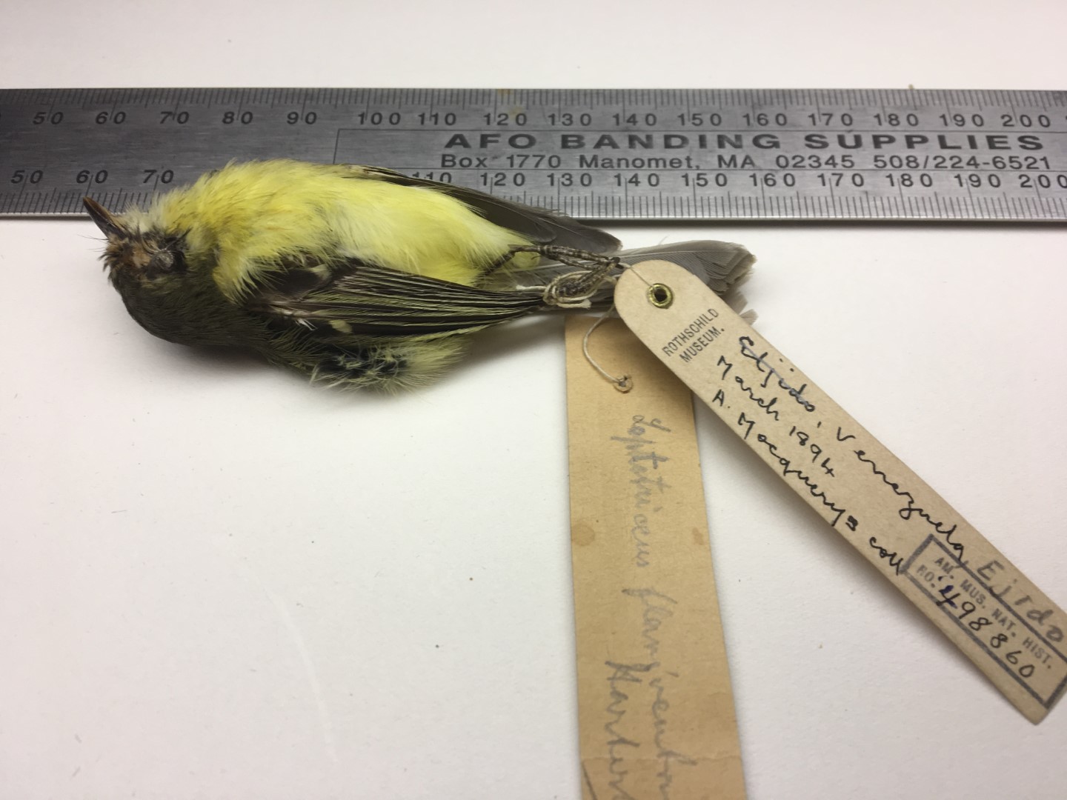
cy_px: 400
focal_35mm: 29
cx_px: 534
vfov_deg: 48.2
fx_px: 894
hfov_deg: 61.7
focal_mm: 4.15
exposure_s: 1/120
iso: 32
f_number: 2.2
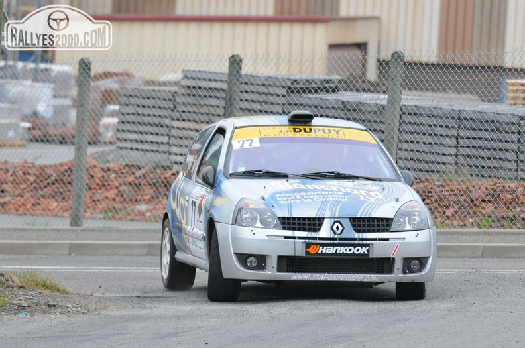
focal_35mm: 315
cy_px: 174
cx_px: 262
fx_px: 4585
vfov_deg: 4.3
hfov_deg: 6.6
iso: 1250
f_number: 5.6
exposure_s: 1/800
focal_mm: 210
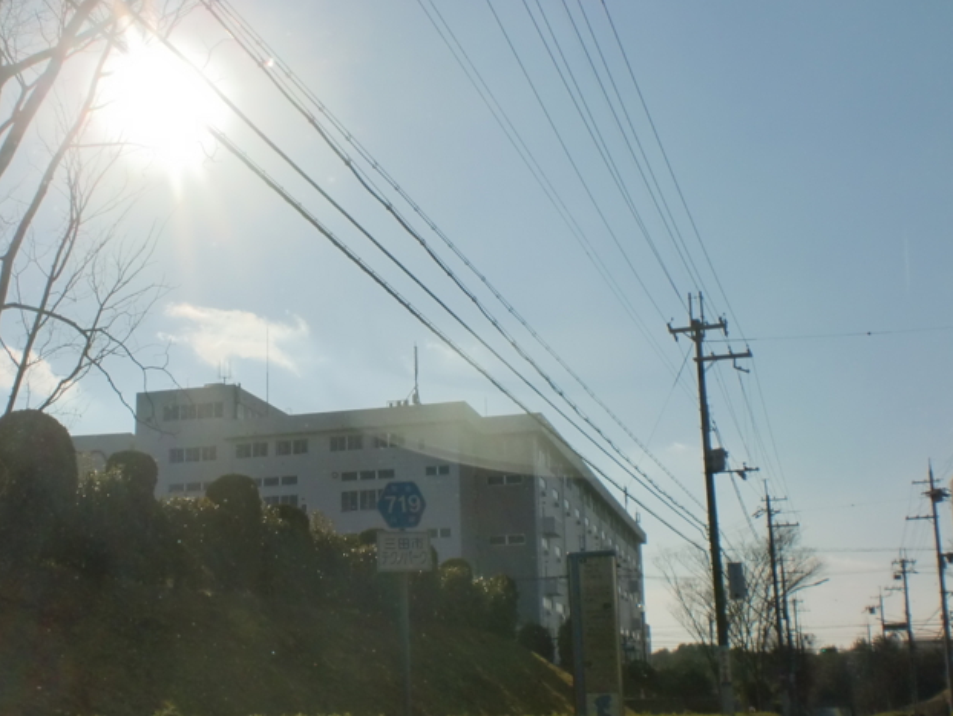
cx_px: 415
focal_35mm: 45
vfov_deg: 32.2
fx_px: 1239
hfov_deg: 42.0
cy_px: 408
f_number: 5.6
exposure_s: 1/2000
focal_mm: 6.3
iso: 64
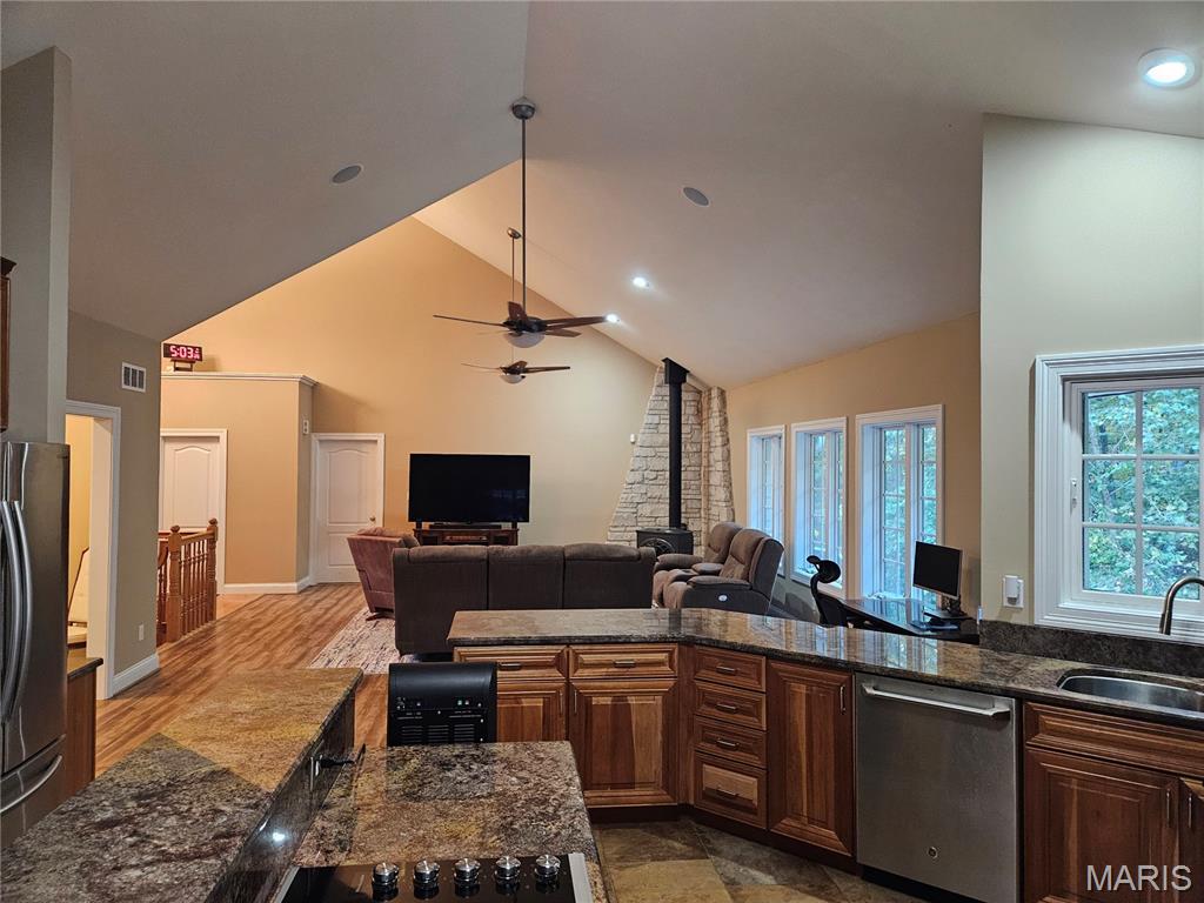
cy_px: 452
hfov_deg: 73.9
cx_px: 602
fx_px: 800
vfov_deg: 58.9
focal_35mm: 23
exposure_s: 1/120
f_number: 1.8
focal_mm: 5.4
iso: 800
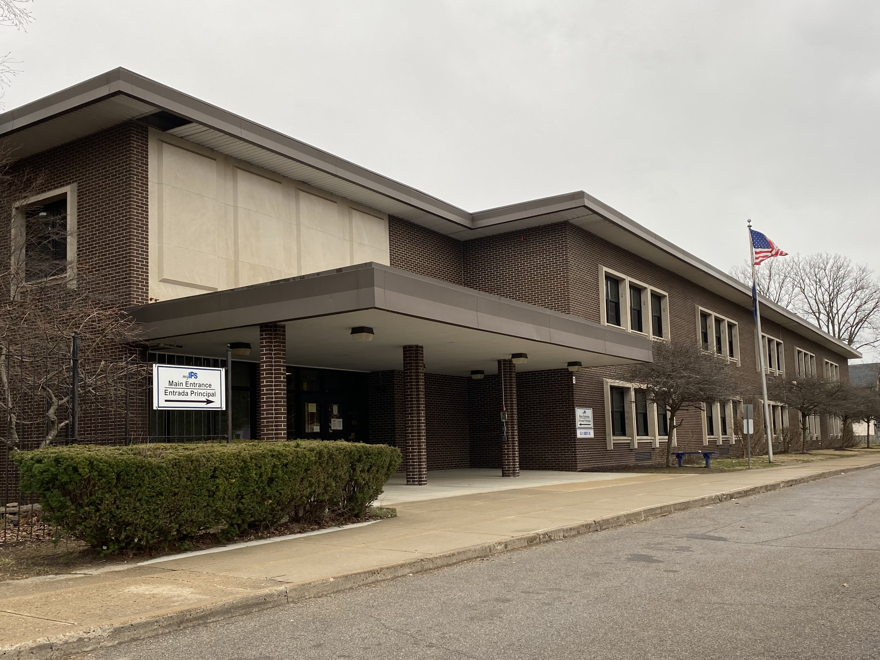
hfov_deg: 55.3
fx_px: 839
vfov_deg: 42.8
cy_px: 386
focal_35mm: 33
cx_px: 459
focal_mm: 4.25
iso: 32
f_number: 1.8
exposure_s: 1/170
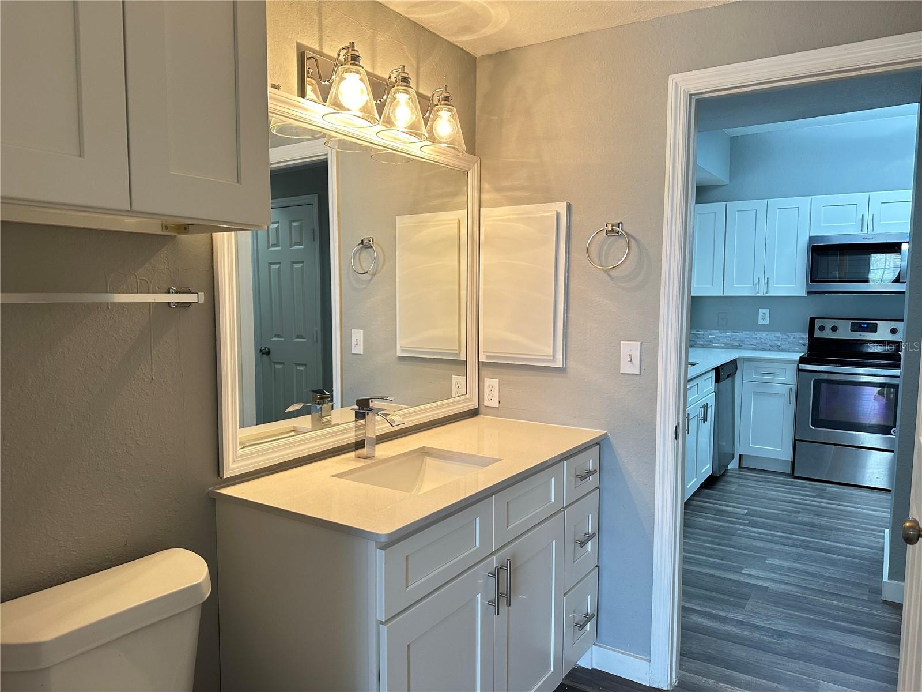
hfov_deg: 71.6
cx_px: 461
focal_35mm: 24
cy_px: 346
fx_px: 639
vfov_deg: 56.8
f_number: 1.78
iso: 160
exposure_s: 1/60
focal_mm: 6.86
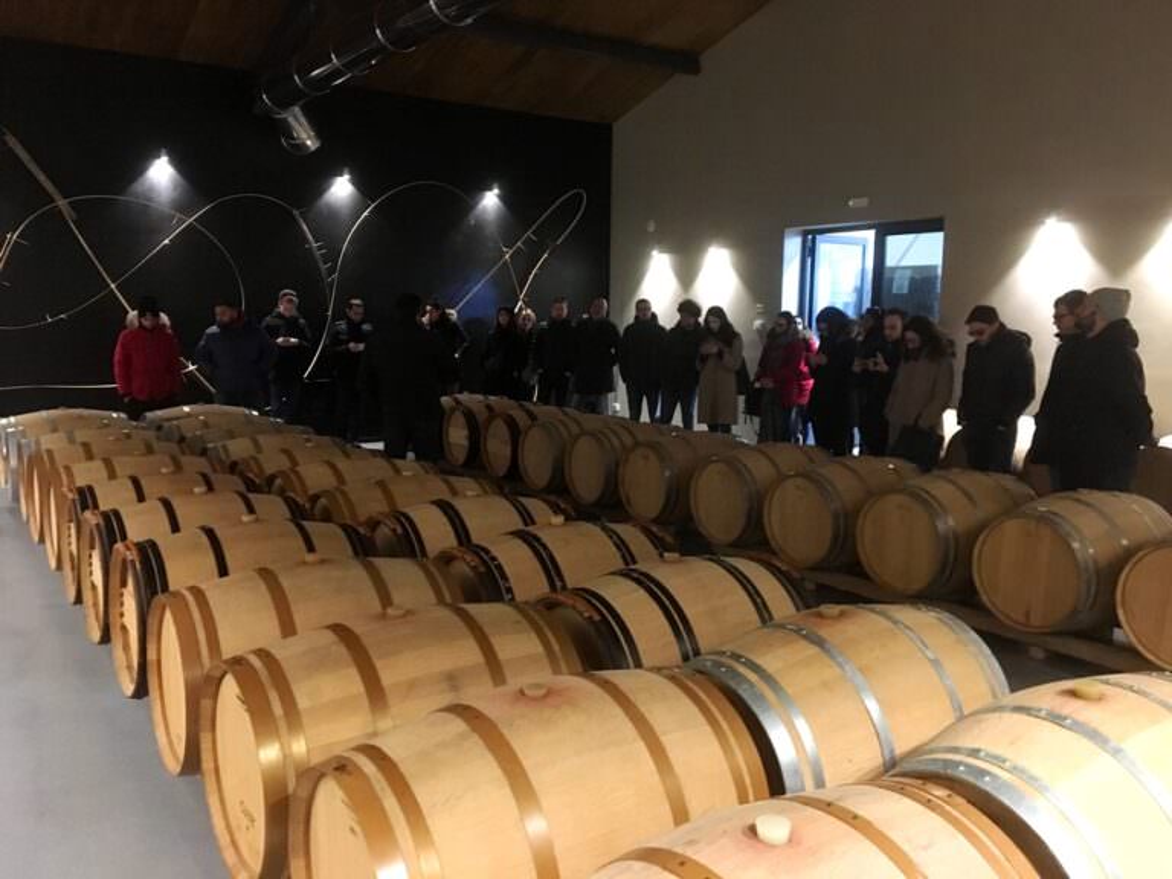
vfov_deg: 48.2
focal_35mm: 29
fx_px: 982
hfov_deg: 61.7
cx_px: 586
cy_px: 440
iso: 320
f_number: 2.2
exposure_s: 1/17
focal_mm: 4.15
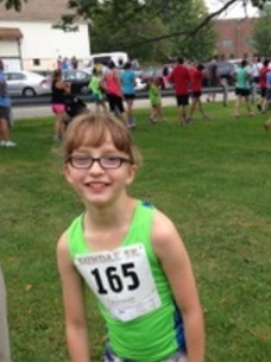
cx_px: 166
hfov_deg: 27.9
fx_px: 544
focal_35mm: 52
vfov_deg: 36.2
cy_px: 260
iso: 50
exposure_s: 1/232
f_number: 2.4
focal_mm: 4.12
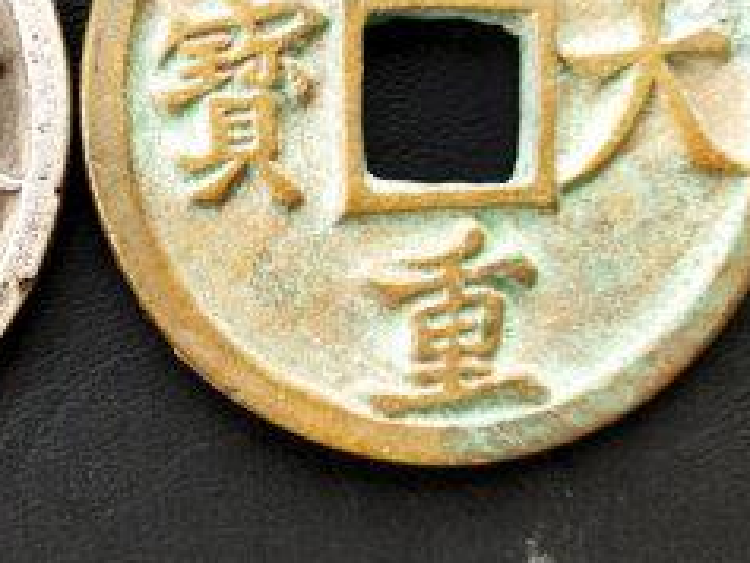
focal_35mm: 62
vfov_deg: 23.6
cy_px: 217
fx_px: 1344
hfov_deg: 30.3
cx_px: 133
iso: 52
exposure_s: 1/60
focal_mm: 3.95
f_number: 1.8
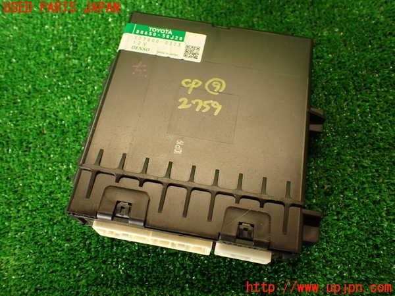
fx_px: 365
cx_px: 198
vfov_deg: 44.2
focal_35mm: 32
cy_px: 148
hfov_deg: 56.8
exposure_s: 1/30
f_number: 2.4
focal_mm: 5.79
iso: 200
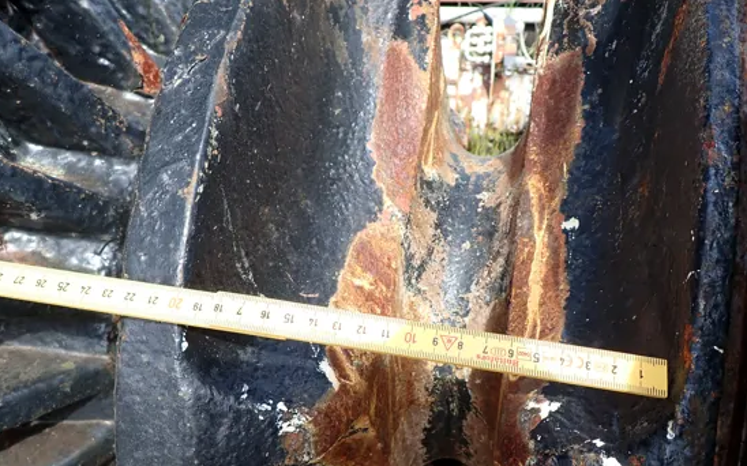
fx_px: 610
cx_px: 382
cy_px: 281
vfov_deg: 41.6
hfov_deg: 62.9
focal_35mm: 30
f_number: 2.8
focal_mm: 4.5
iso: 100
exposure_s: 1/400
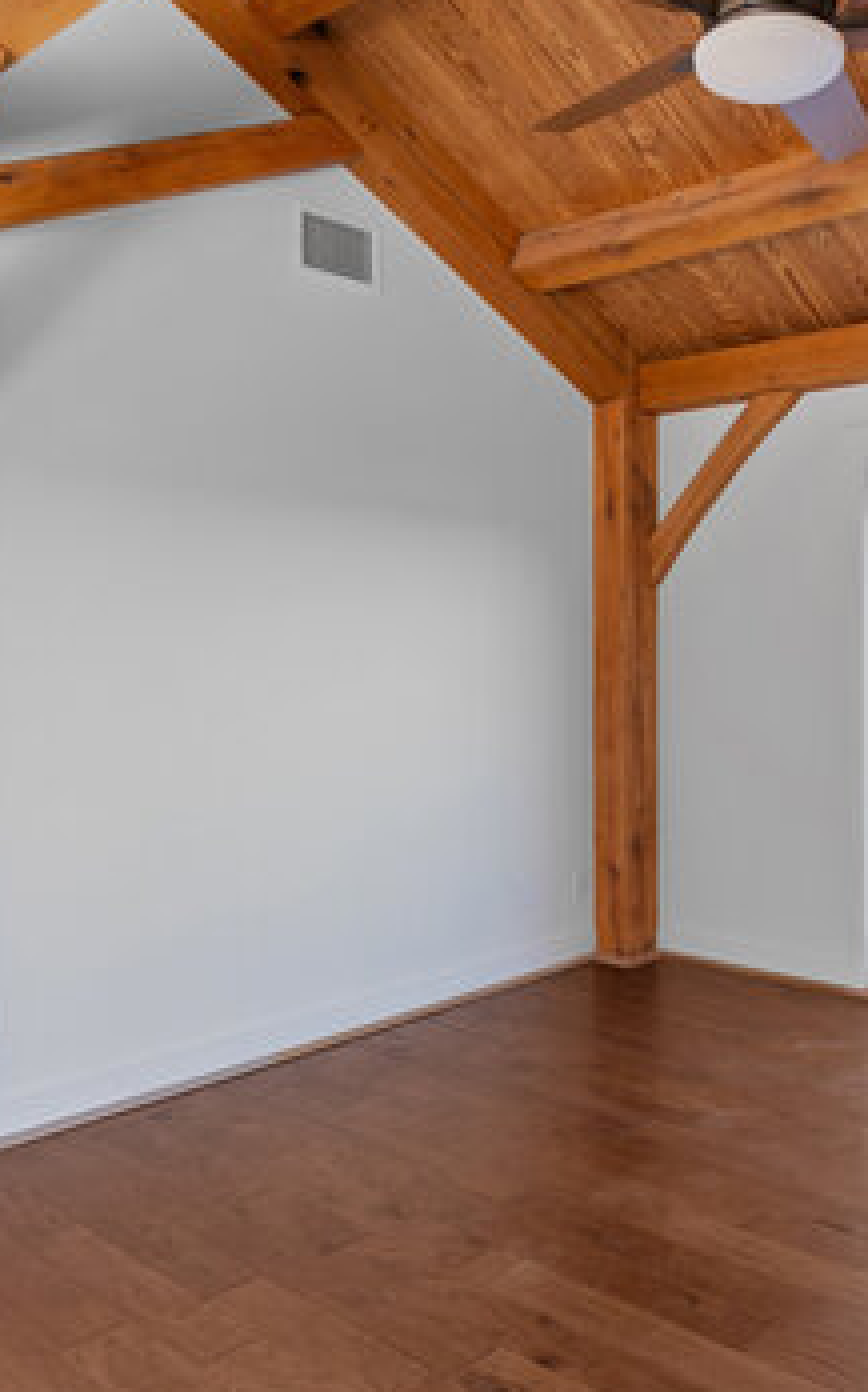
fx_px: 1137
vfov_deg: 62.9
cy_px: 670
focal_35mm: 30
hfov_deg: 39.8
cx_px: 716
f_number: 9
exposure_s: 1/8
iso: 250
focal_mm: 16
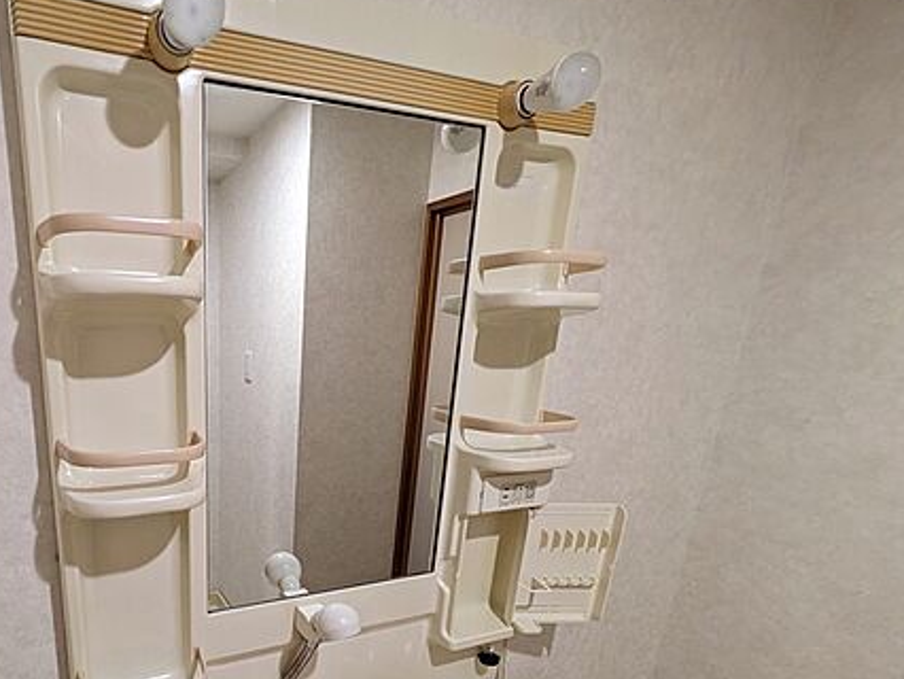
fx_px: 549
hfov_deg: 74.1
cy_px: 477
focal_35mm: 21
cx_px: 241
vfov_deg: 61.2
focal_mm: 1.83
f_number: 2.2
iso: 198
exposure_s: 1/30
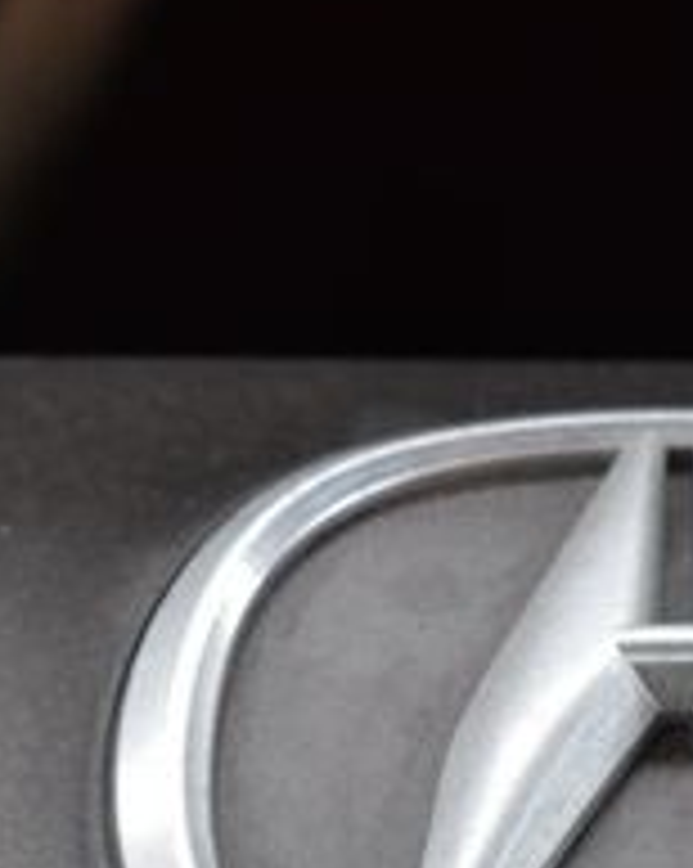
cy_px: 765
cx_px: 670
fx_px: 6588
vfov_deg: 7.5
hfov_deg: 6.0
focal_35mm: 257
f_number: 7.1
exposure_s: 1/30
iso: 400
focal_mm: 55
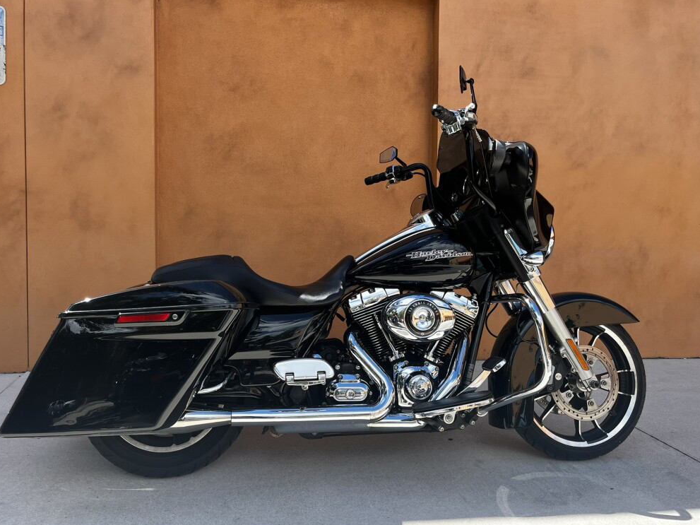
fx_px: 566
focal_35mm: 28
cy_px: 269
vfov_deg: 49.7
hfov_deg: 63.4
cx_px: 334
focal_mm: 5.1
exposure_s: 1/951
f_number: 1.6
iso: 50
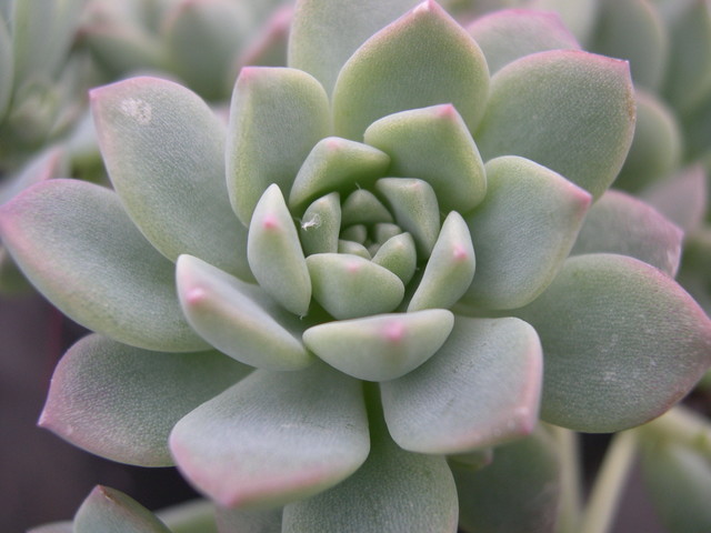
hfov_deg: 49.0
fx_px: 781
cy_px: 266
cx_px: 356
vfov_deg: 37.7
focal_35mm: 38
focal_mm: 8
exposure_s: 1/55.6
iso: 100
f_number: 2.8
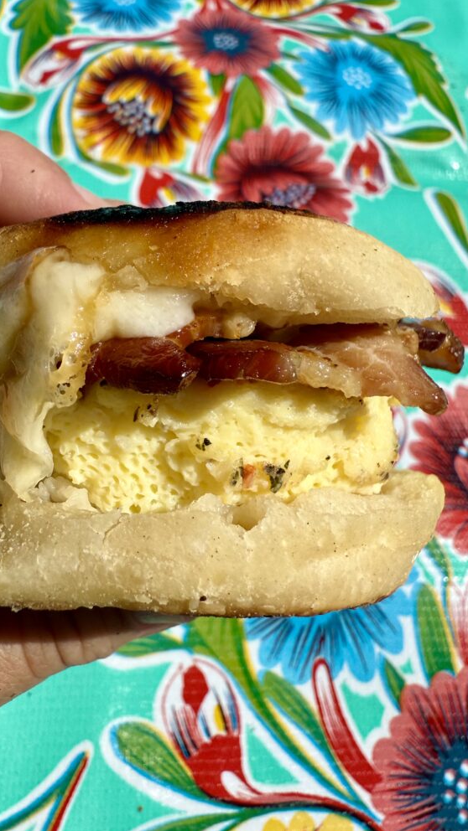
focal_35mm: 27
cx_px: 186
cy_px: 427
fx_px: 596
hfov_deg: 42.7
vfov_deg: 69.8
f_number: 2.2
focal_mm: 2.22
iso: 50
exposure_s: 1/4785
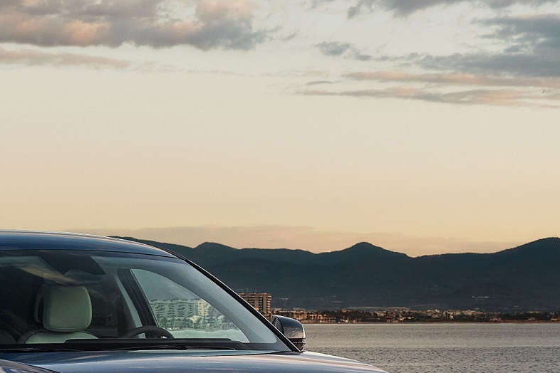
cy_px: 106
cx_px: 447
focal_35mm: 210
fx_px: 3266
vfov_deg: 6.5
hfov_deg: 9.8
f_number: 8
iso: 400
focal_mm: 55
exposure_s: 1/50
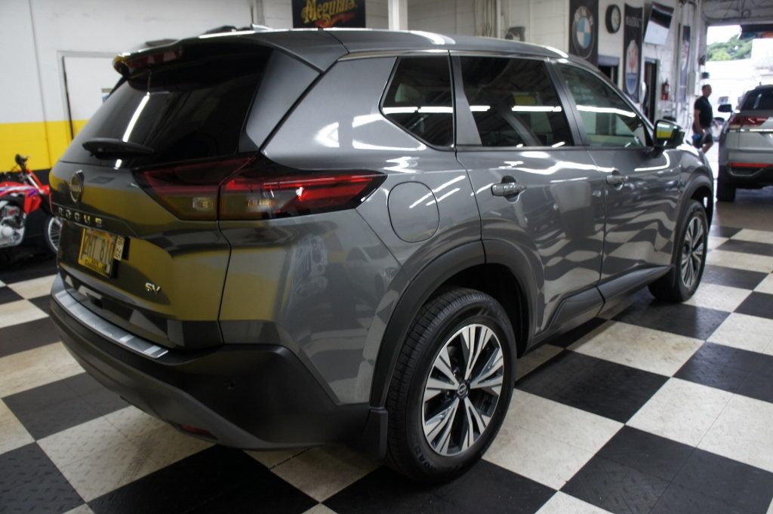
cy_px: 257
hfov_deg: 67.4
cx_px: 386
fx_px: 579
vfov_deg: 47.9
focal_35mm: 27
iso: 250
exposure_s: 1/30
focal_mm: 18
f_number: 3.5
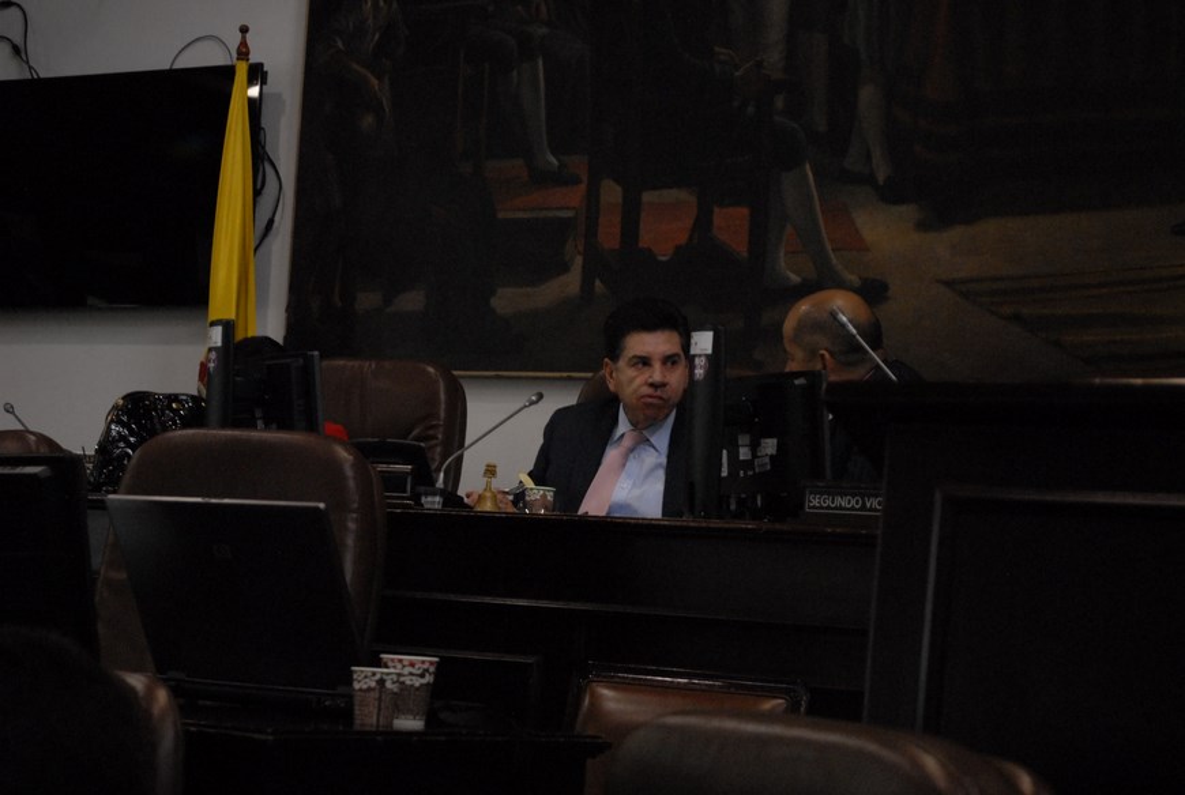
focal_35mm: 82
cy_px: 398
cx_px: 592
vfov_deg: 16.6
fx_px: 2721
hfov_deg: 24.6
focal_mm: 55
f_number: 5.6
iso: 1250
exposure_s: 1/40
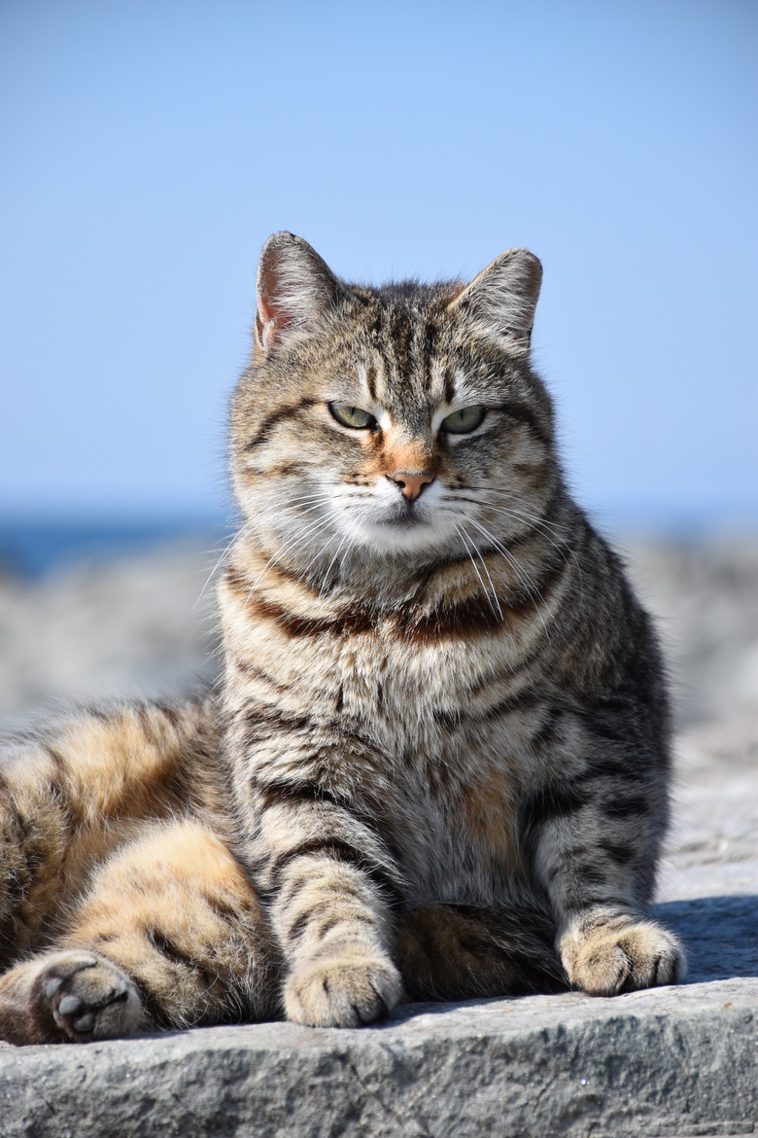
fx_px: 6632
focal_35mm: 210
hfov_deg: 6.5
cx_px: 379
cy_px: 569
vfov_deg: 9.8
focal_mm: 140
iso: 200
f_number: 6.3
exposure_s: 1/640
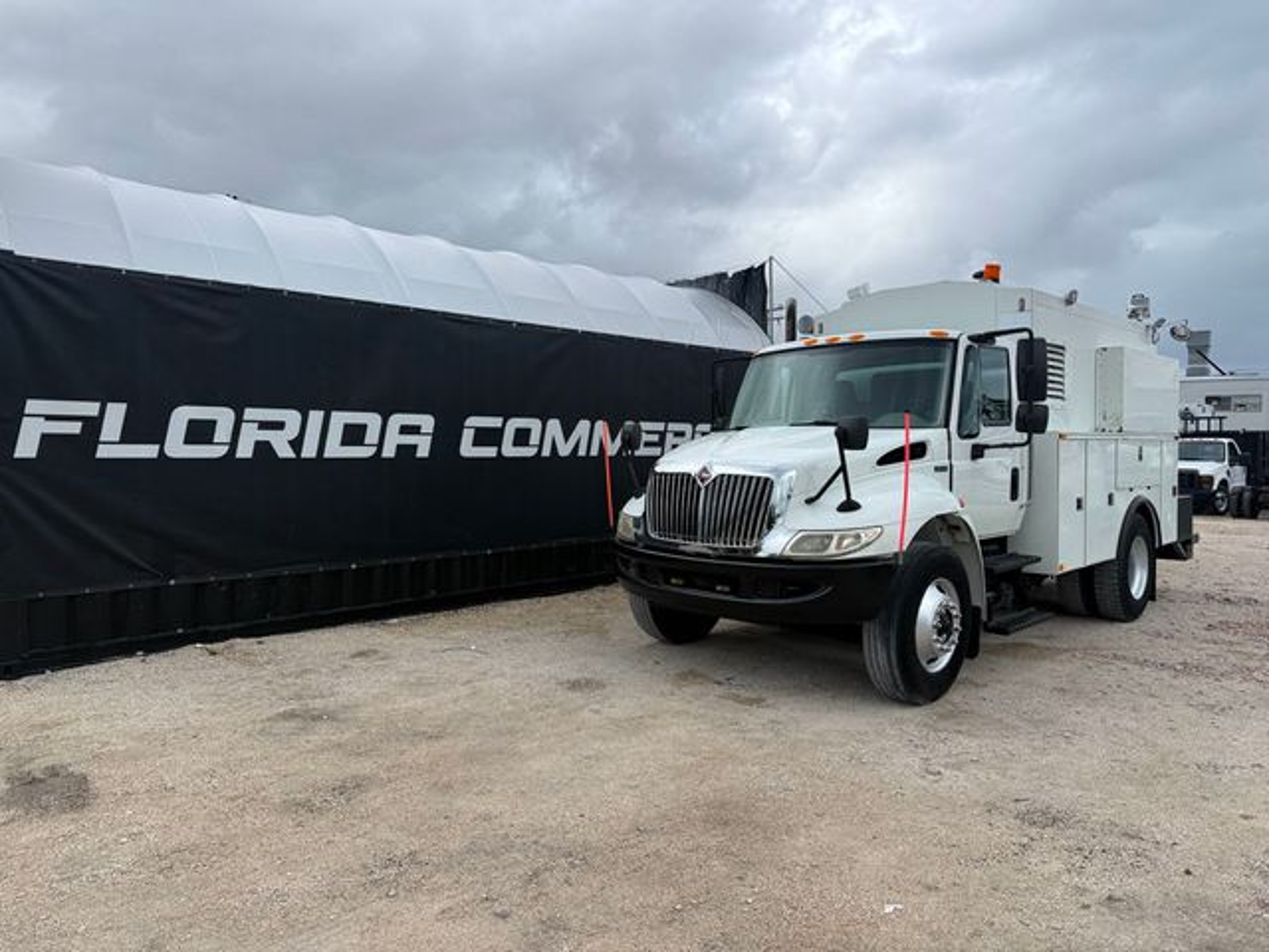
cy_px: 476
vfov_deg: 56.8
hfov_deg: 71.6
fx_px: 880
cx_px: 634
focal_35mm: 24
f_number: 1.78
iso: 80
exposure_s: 1/1727
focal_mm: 6.76
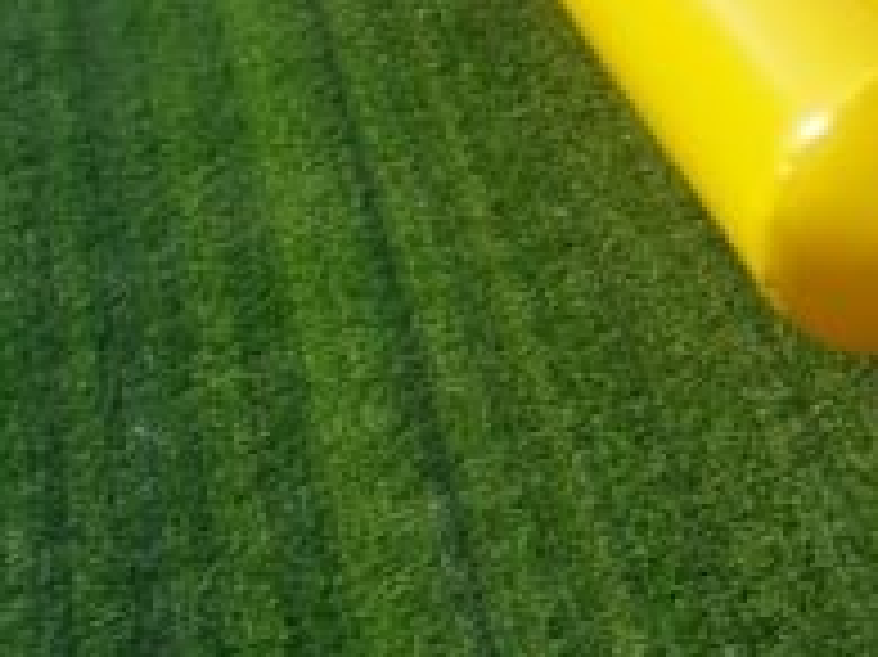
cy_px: -344
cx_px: 1855
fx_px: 3067
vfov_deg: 11.7
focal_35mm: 121
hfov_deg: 13.5
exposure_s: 1/200
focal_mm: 16
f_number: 10
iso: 100
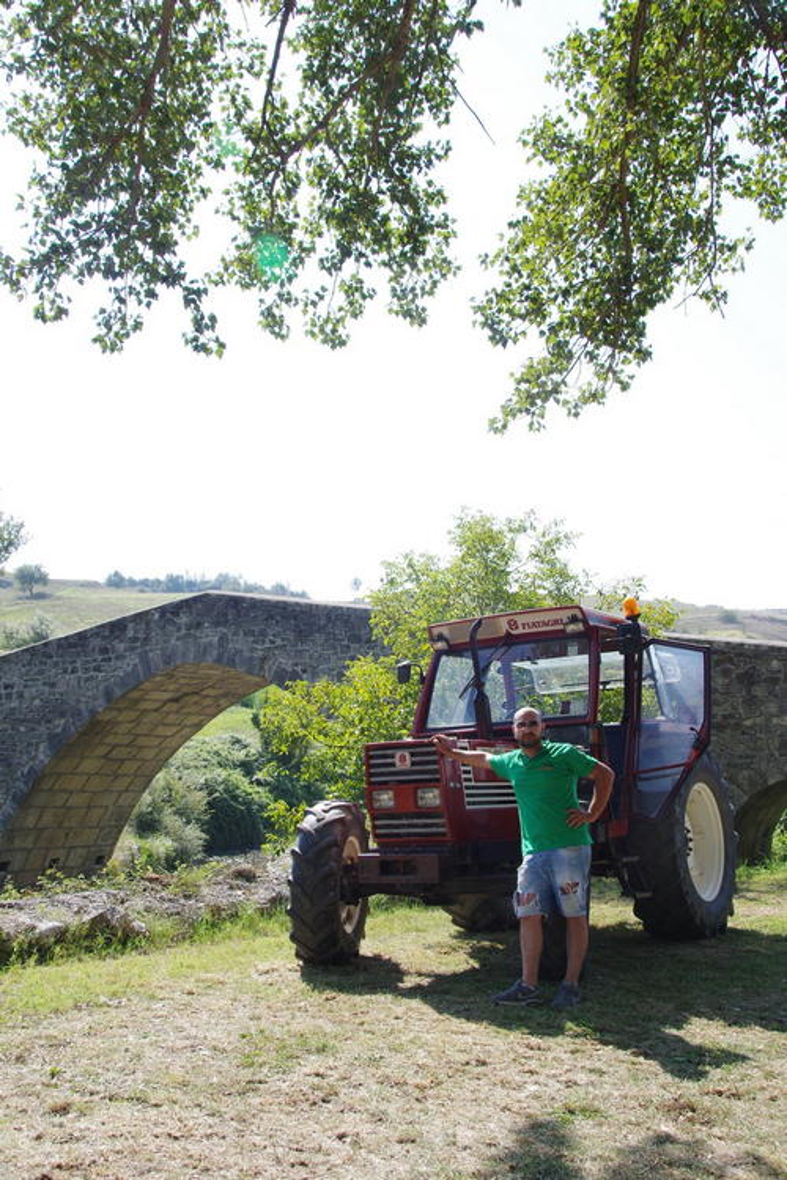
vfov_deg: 49.6
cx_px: 394
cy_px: 590
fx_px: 1279
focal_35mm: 39
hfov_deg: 34.2
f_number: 9
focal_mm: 26
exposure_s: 1/160
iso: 320
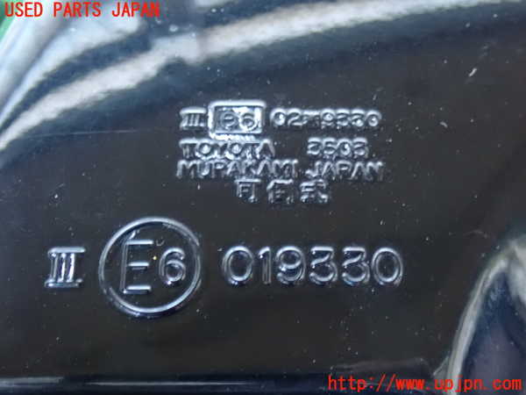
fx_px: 942
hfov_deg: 31.2
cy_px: 198
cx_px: 263
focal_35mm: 62
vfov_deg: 23.7
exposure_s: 1/10
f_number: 3.6
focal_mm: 11.09
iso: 1600
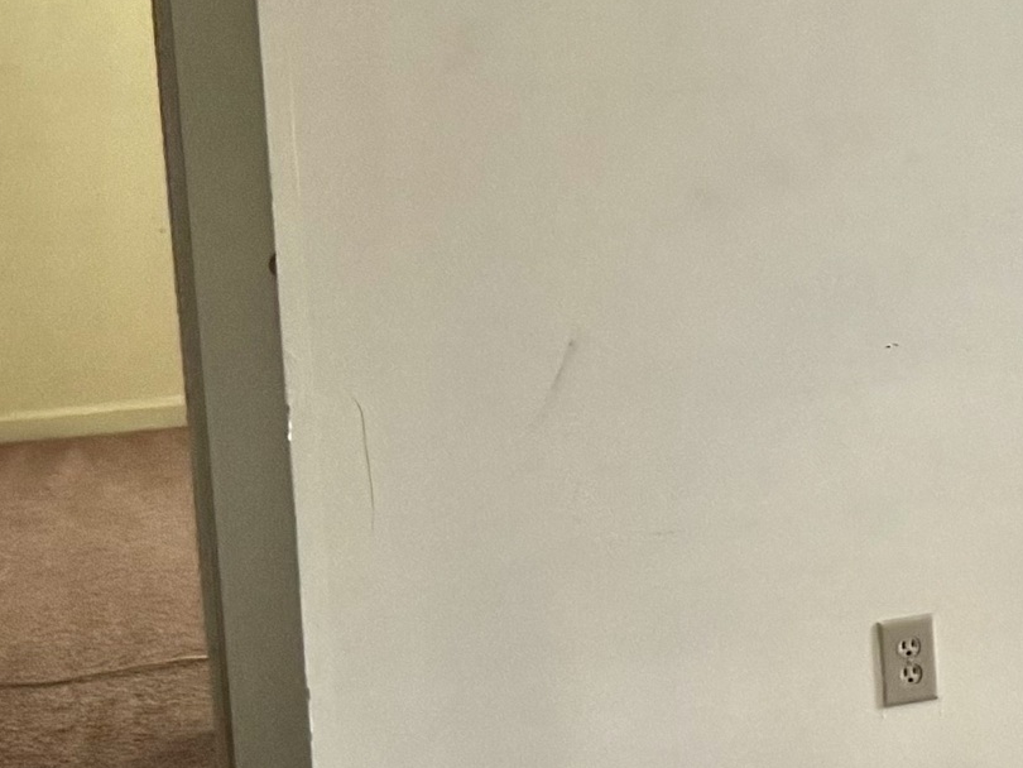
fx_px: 2690
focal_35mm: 91
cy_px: 176
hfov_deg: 19.6
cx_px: 1374
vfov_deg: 16.2
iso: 200
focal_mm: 6.76
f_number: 1.78
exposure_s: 1/66
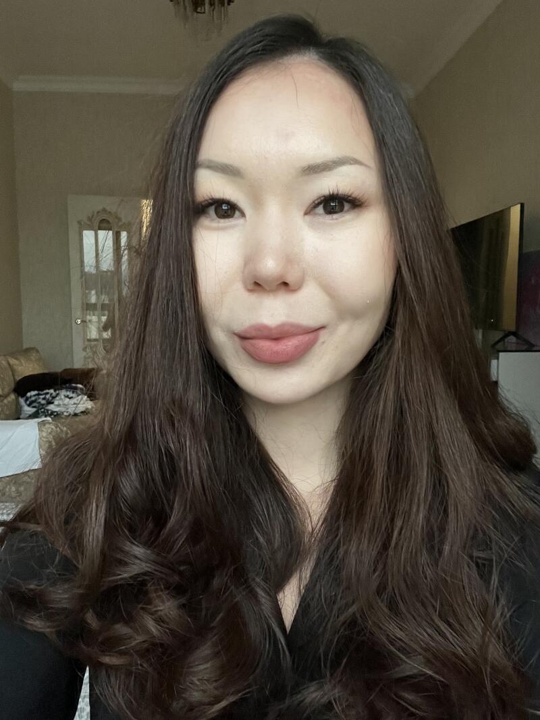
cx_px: 270
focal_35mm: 30
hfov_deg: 46.8
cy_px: 360
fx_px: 624
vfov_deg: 60.0
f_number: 2.2
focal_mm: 2.71
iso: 400
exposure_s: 1/56
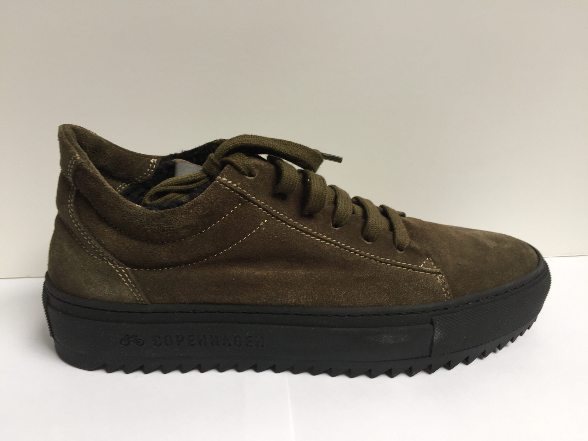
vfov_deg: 48.2
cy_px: 220
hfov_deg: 61.7
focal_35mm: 29
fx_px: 493
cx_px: 294
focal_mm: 4.15
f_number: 2.2
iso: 32
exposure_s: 1/50
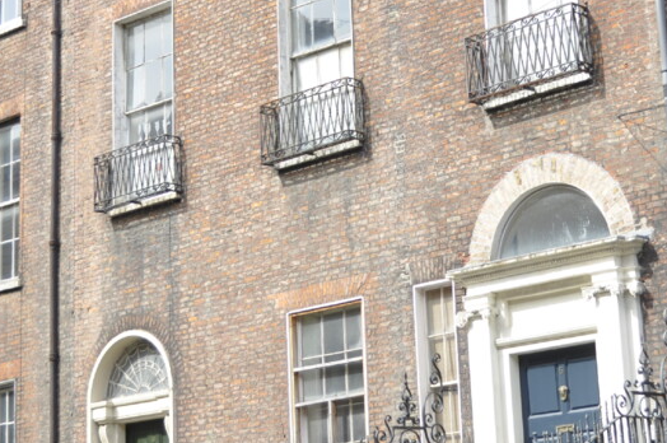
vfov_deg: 15.4
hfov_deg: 23.1
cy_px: 80
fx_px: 1628
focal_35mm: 88
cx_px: 430
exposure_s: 1/320
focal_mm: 24
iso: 200
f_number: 9
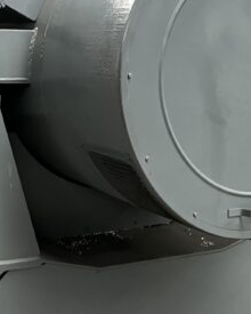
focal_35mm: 71
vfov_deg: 26.3
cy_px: 62
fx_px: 659
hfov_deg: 21.4
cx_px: 74
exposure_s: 1/50
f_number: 1.5
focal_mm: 5.7
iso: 320
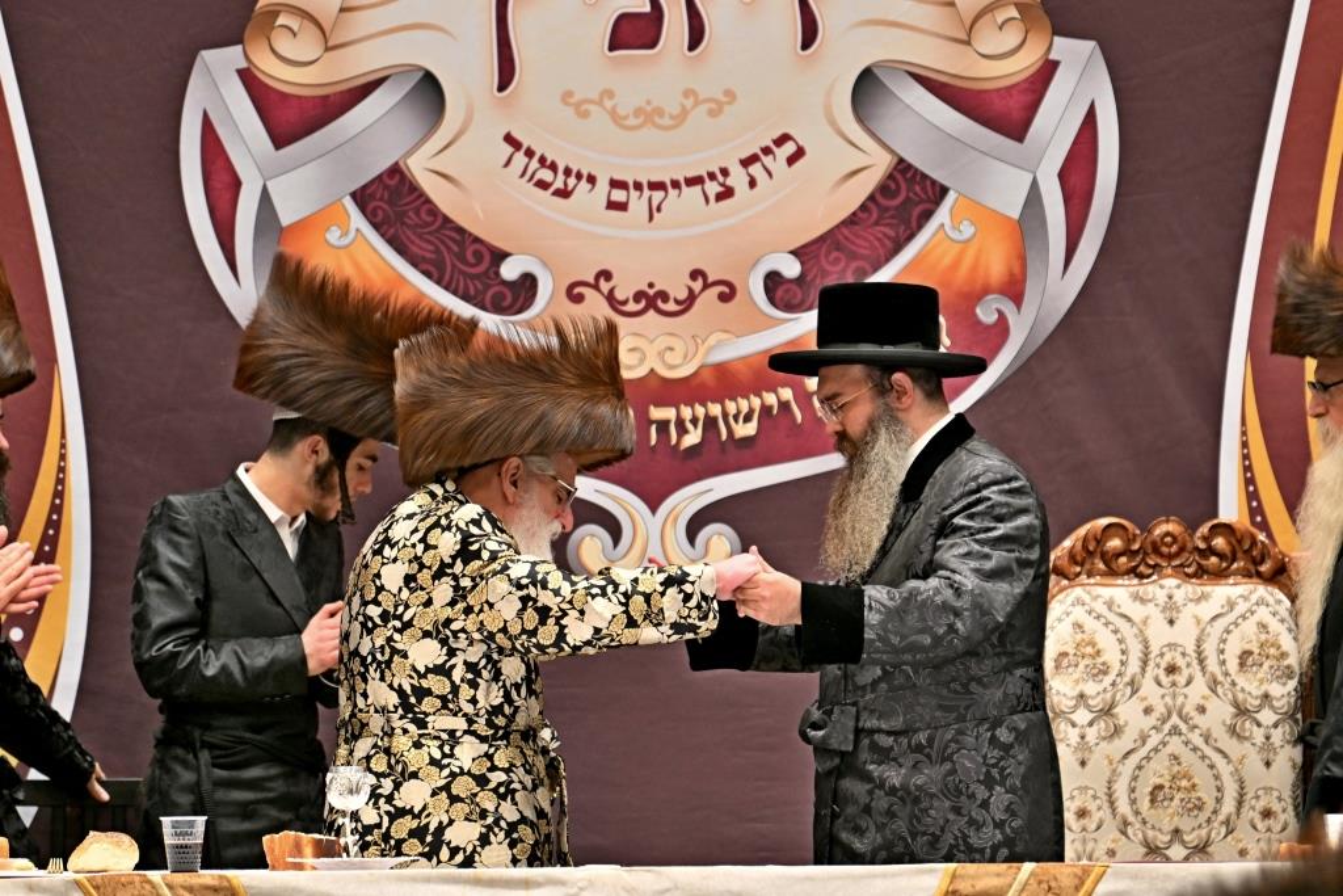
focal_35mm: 300
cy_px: 448
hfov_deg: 6.9
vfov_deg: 4.6
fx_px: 11192
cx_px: 672
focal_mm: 200
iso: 320
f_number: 2.8
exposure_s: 1/250
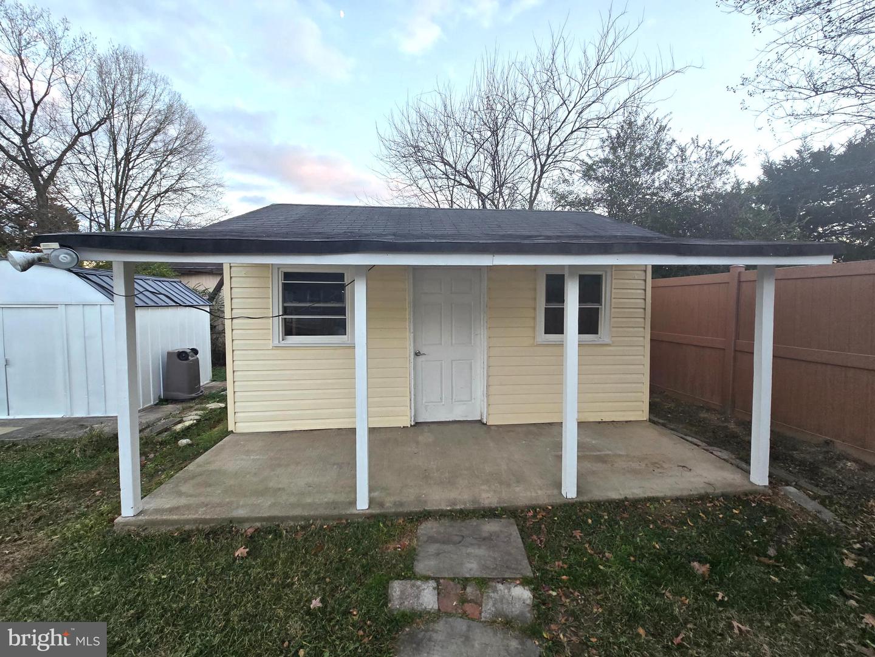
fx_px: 329
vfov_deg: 89.9
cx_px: 438
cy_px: 328
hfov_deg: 106.2
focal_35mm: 13
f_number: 2.2
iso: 80
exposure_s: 1/60
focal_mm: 2.2
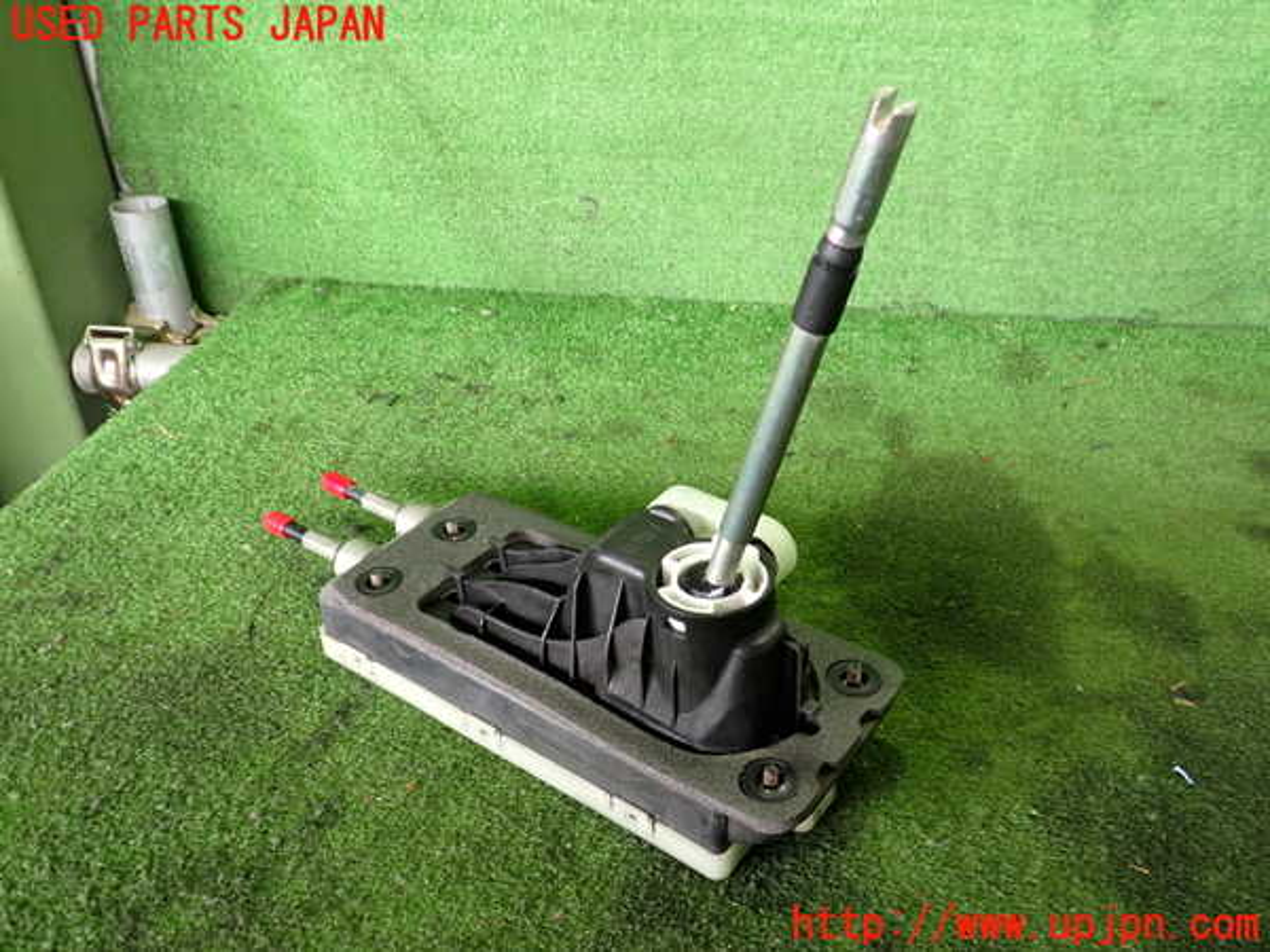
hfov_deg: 60.0
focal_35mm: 30
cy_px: 476
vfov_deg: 46.8
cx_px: 635
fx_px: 1101
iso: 250
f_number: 2.3
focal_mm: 5.4
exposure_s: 1/30
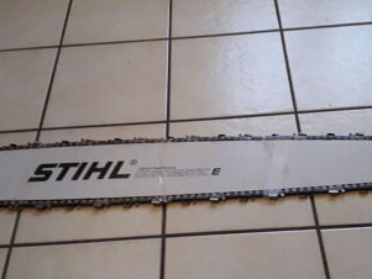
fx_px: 462
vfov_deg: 33.6
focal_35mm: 43
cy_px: 151
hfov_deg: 43.7
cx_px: 211
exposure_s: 1/20
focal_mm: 3.6
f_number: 1.9
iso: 400
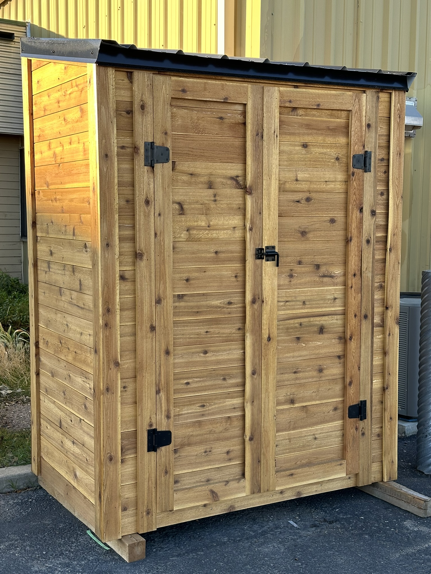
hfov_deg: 30.3
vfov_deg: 39.7
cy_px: 287
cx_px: 216
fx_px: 797
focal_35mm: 48
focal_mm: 6.86
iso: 64
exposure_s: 1/406
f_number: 1.78
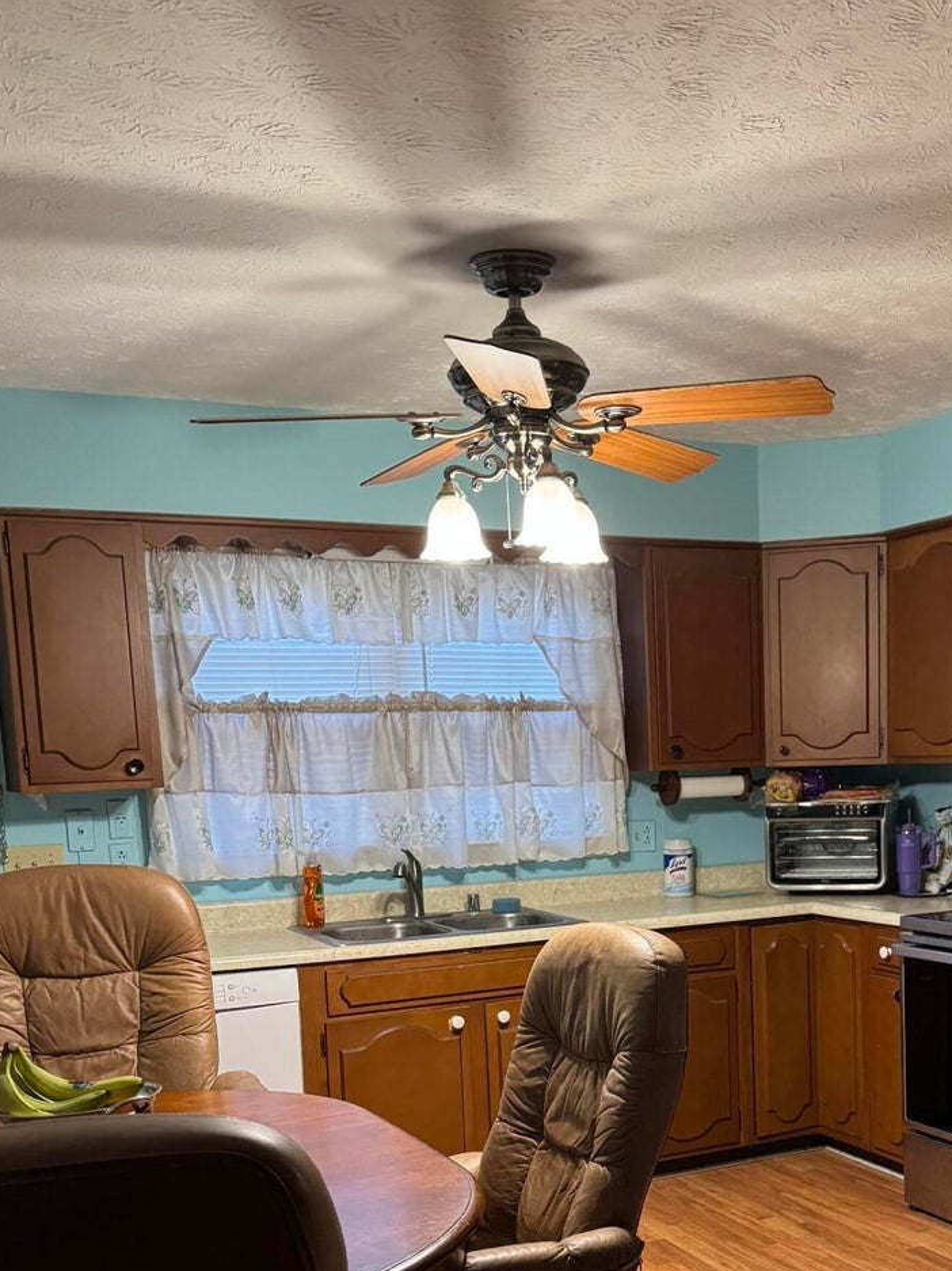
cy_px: 932
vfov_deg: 44.5
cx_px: 663
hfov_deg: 34.7
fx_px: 1504
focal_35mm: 41
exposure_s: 1/60
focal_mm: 6.76
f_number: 1.78
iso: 640
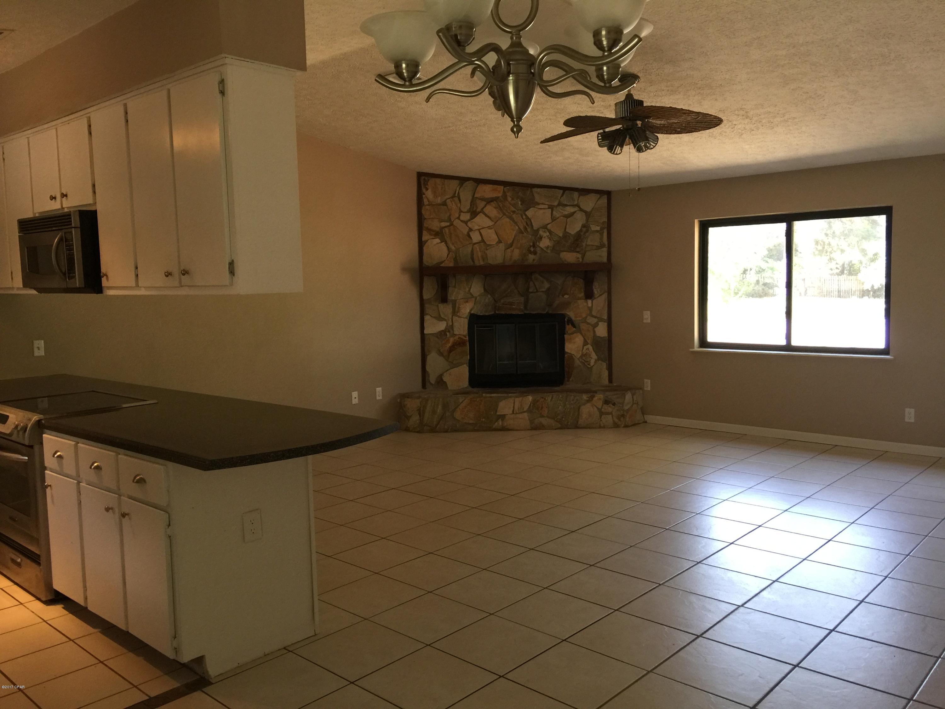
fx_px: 792
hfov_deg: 61.7
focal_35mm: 29
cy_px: 354
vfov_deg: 48.2
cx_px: 472
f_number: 2.2
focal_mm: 4.15
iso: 50
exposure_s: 1/30
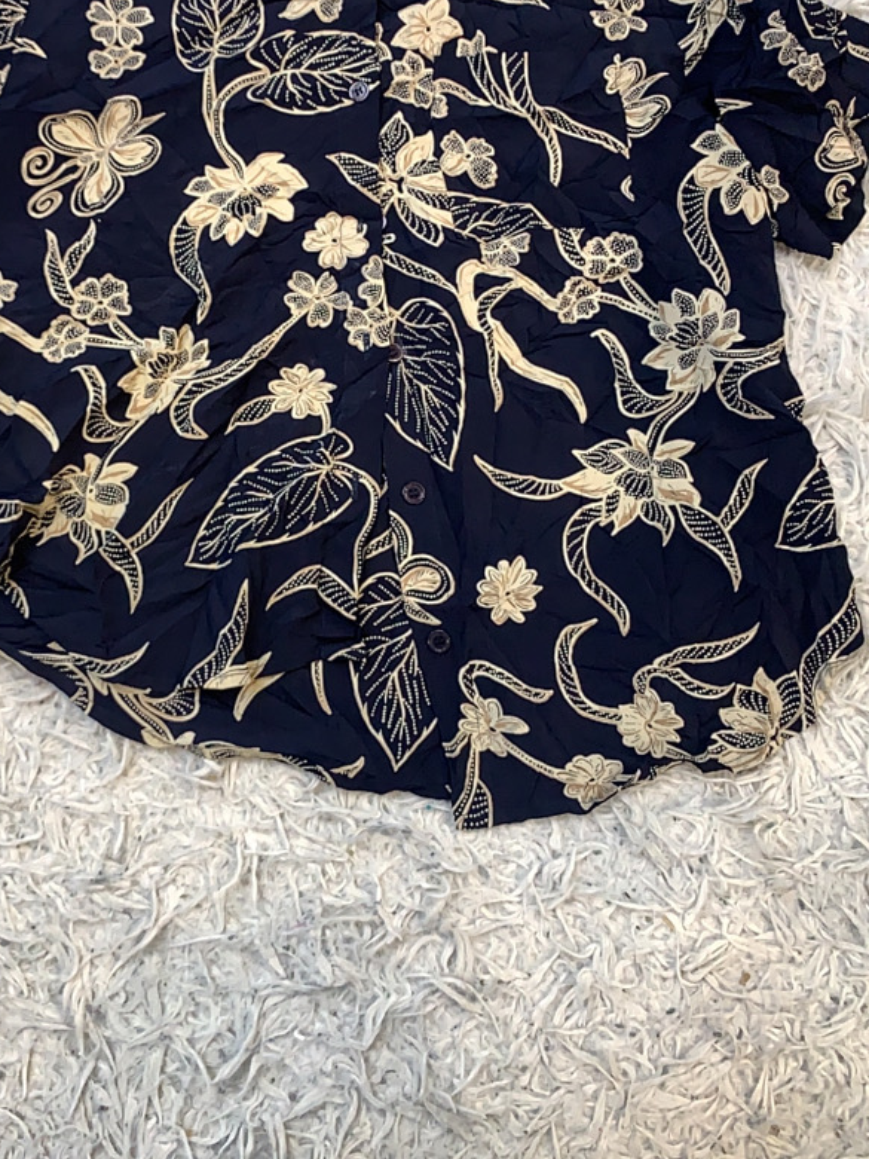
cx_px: 318
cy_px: 428
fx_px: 1205
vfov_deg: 50.8
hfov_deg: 39.4
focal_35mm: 36
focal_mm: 4.25
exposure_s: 1/100
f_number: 1.8
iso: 100
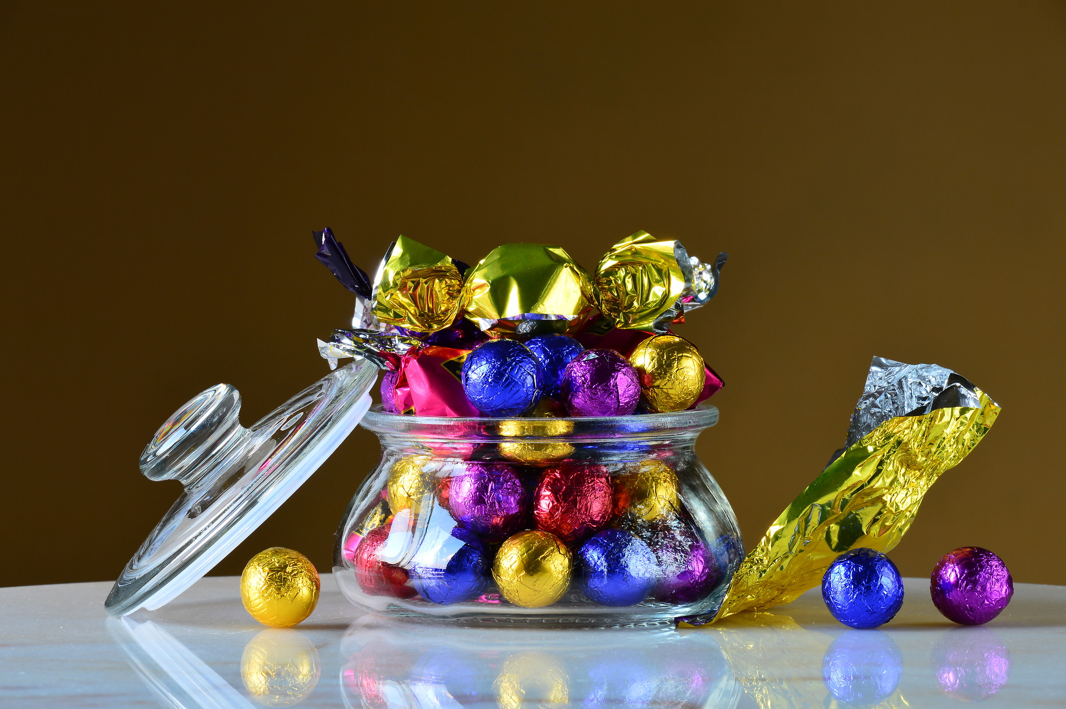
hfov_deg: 15.9
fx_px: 3816
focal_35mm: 129
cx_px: 533
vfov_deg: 10.6
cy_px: 354
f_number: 16
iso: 100
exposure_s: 1.3
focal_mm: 86
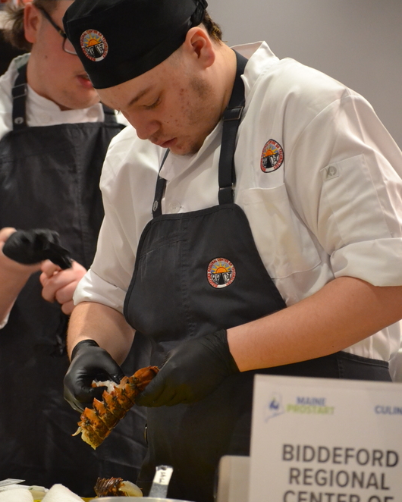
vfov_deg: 10.8
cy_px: 257
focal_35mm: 179
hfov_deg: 8.7
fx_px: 2654
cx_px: 201
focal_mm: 105
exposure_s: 1/125
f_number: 4.5
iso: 3200
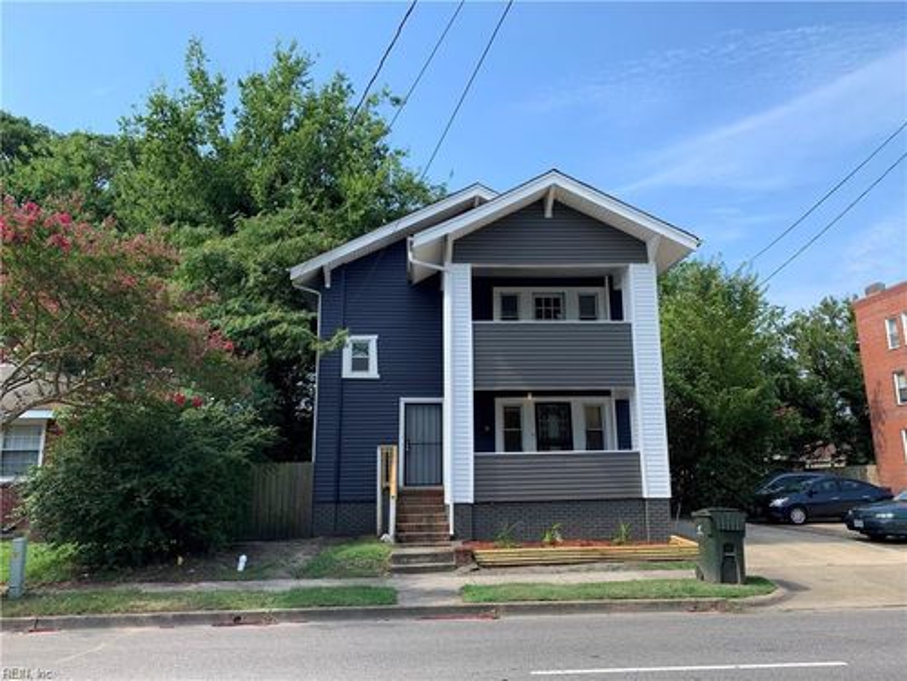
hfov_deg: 67.3
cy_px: 340
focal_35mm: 26
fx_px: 681
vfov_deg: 53.1
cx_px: 454
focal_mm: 4.25
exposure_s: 1/1163
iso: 25
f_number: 1.8
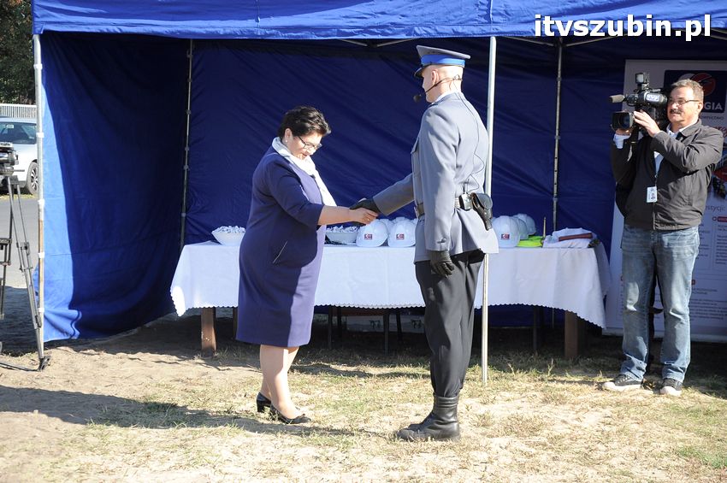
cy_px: 242
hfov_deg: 23.4
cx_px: 364
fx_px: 1755
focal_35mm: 87
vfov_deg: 15.7
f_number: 5.6
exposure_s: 1/500
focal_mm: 58
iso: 400
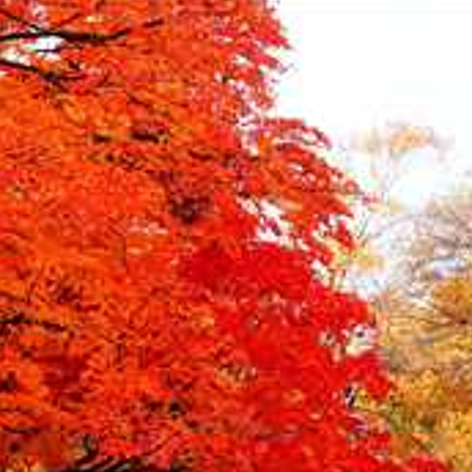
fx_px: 3193
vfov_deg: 8.3
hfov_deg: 8.5
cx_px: 258
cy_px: 726
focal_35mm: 207
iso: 100
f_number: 5
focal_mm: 35
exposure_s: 1/100
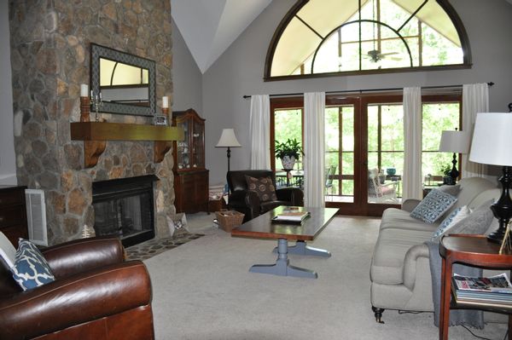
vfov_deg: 47.9
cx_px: 256
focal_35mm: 27
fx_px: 384
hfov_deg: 67.4
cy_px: 170
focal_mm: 18
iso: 800
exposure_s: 1/60
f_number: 3.5
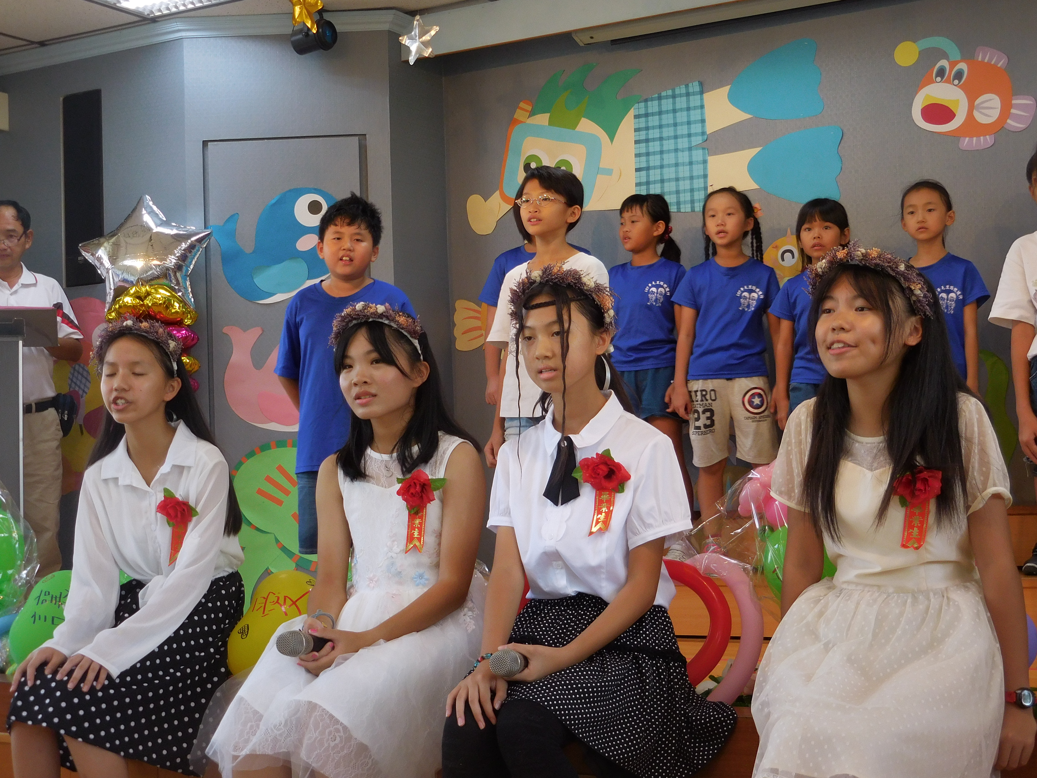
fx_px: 1558
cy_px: 389
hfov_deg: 36.8
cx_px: 518
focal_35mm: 52
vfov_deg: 28.0
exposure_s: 1/30
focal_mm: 9.4
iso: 200
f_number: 4.3
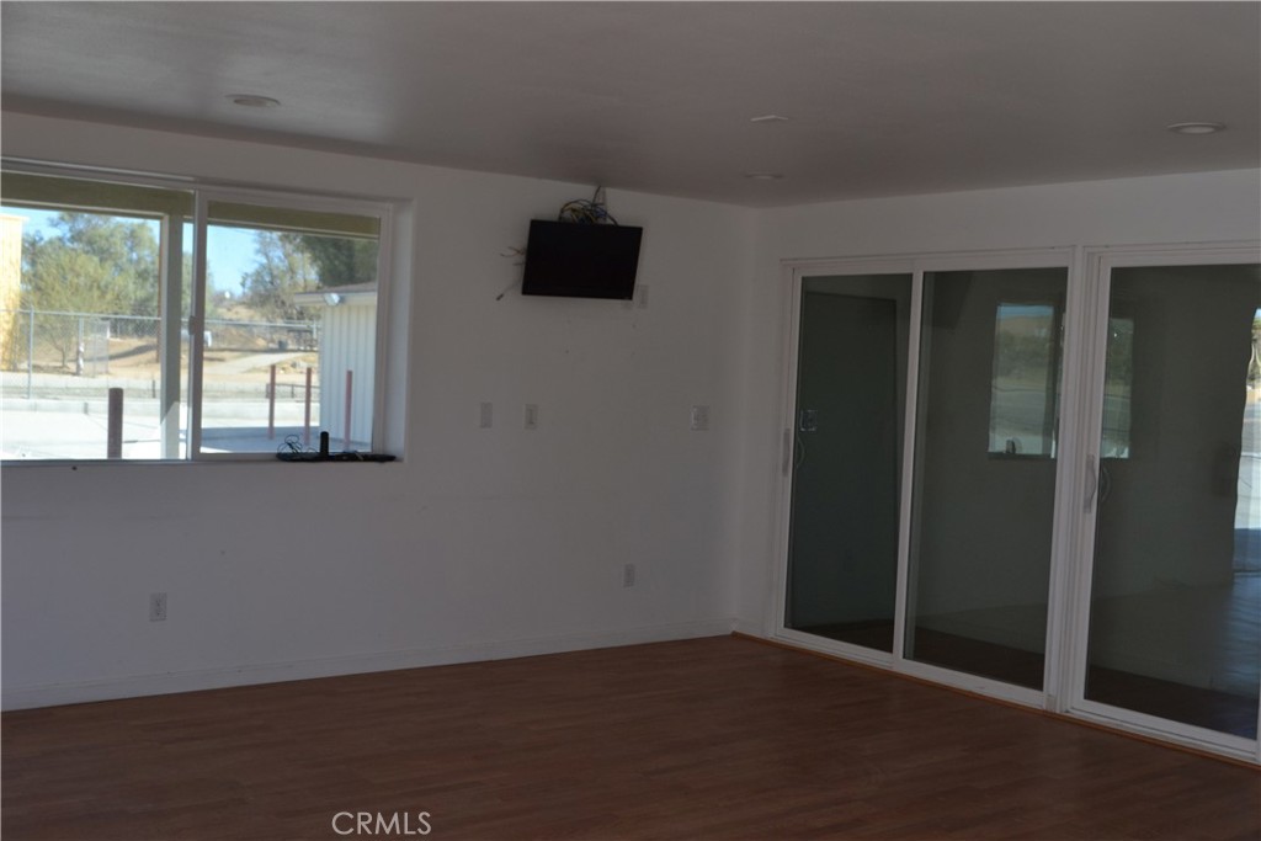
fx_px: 1366
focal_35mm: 39
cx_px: 630
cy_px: 420
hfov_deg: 49.5
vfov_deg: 34.2
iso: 320
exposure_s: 1/125
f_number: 5.6
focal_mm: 26
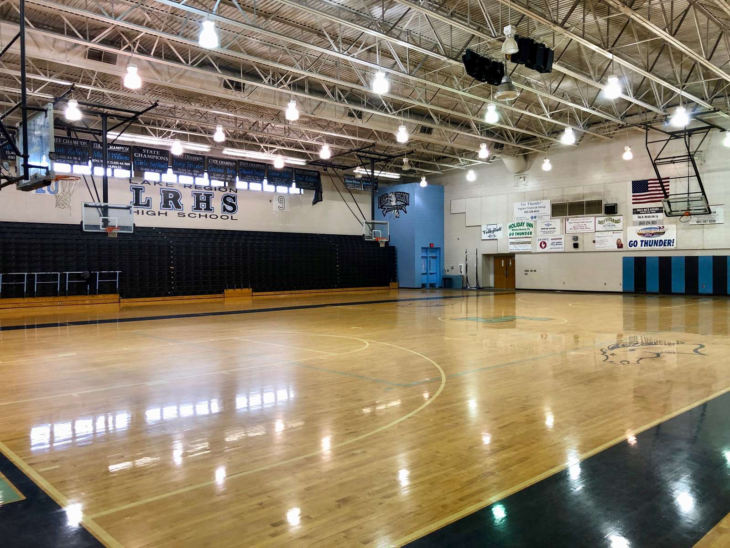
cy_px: 274
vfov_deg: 49.7
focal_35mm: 28
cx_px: 365
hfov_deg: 63.4
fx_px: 590
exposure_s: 1/20
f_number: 1.8
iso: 32
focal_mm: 4
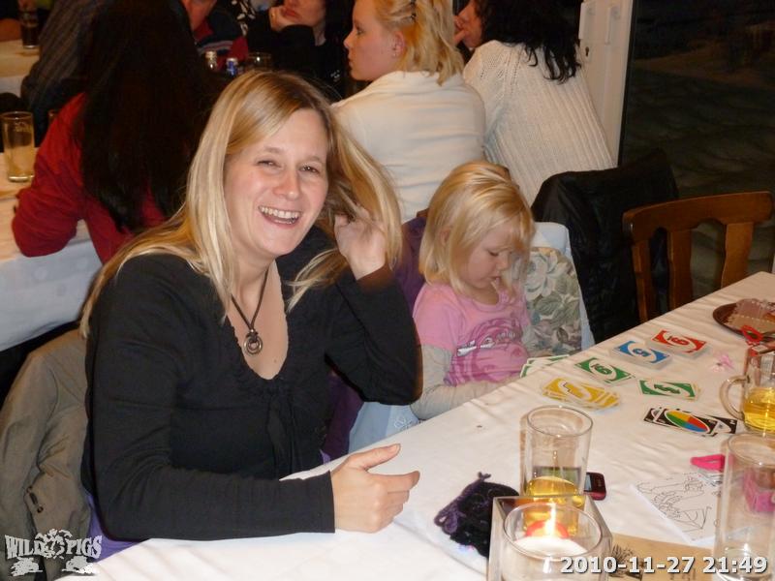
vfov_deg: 30.3
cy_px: 290
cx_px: 388
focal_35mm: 48
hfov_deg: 39.7
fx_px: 1075
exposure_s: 1/30
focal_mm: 7.9
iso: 400
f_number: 3.8
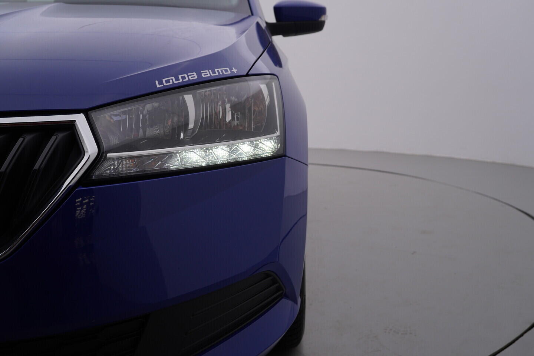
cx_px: 267
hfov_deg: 53.1
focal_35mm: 36
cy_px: 178
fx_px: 534
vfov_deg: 36.9
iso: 125
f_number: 5
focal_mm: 24
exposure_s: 1/125
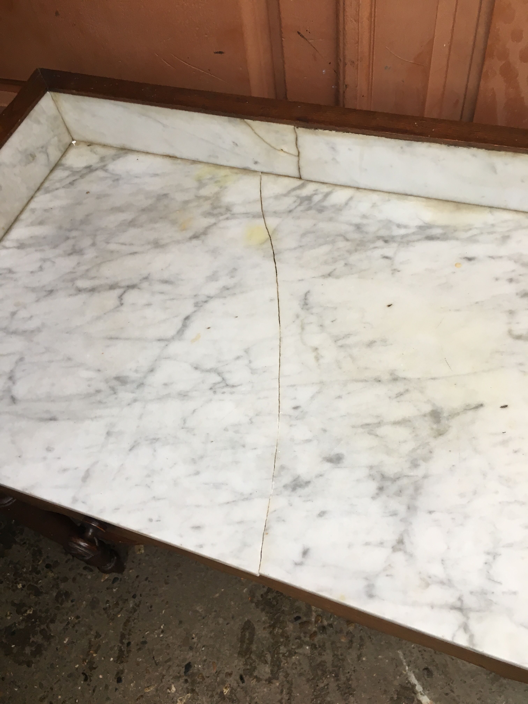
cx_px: 264
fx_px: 590
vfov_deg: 61.7
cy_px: 352
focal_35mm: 29
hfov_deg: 48.2
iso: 32
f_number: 2.2
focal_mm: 4.15
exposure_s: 1/33
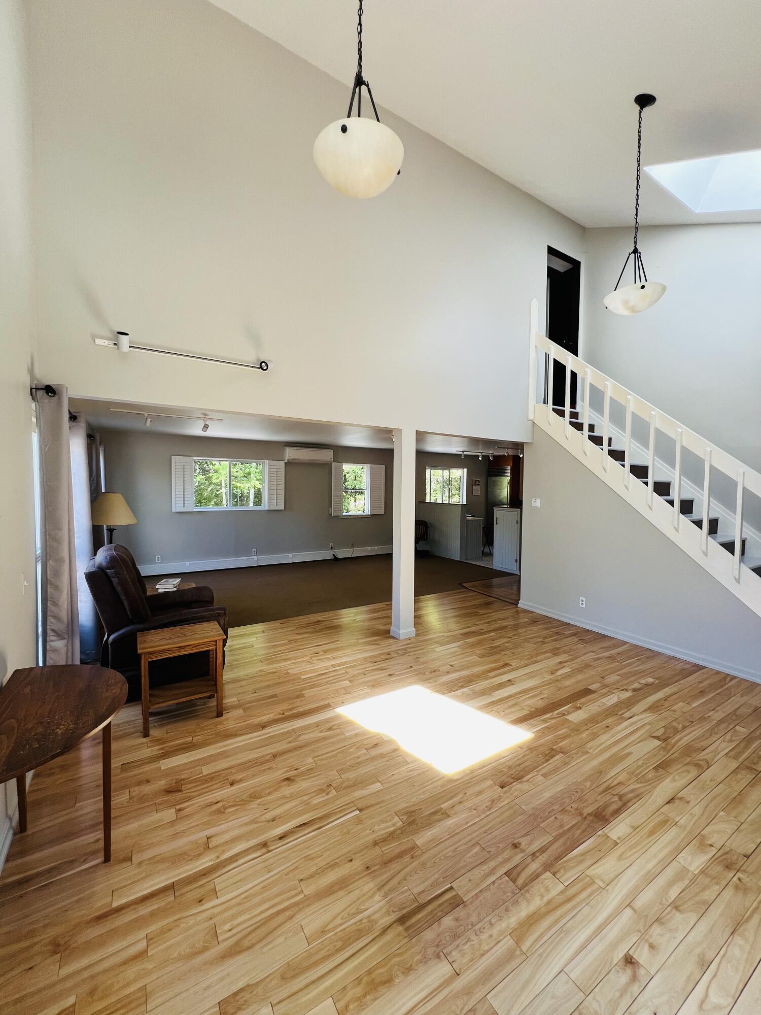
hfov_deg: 89.9
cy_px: 508
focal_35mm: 13
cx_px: 380
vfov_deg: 106.2
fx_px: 381
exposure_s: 1/99
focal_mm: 1.57
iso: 50
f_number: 1.8
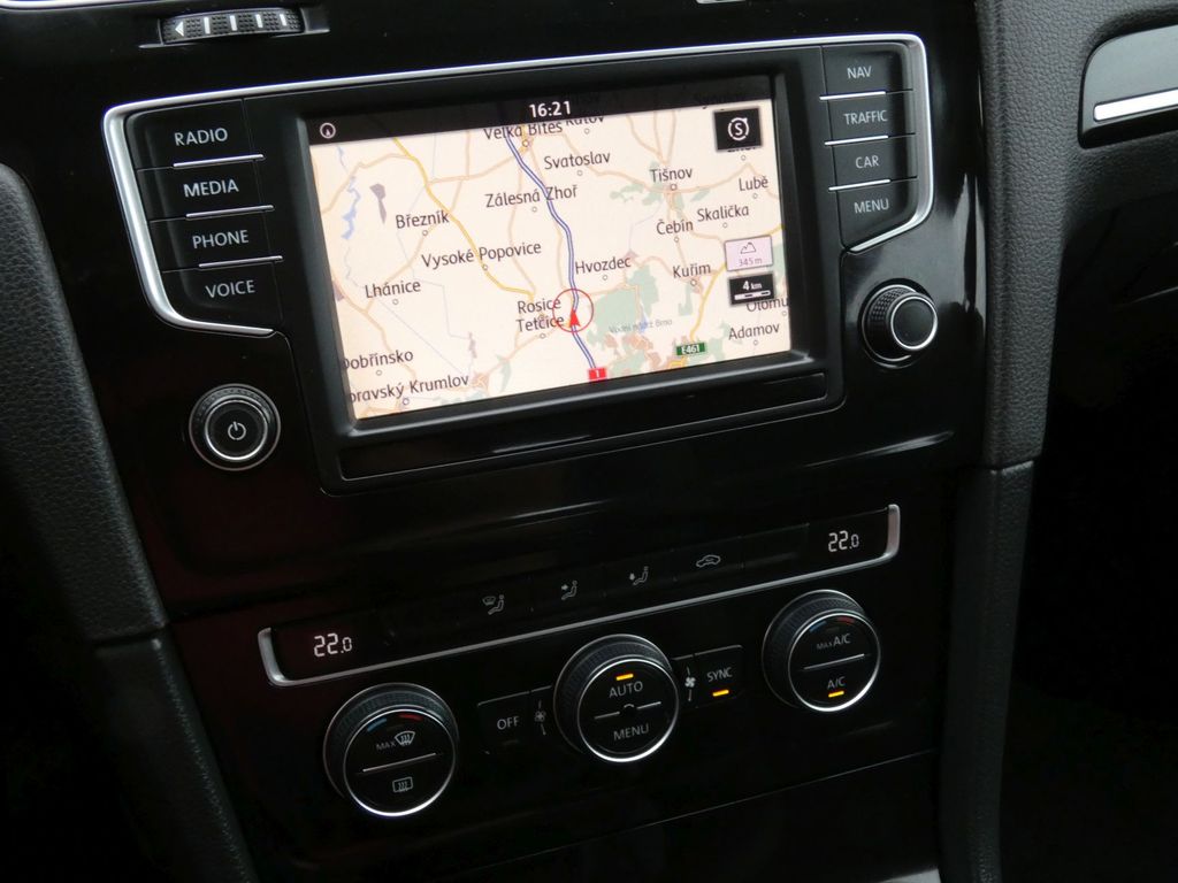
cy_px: 442
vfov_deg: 36.8
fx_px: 1327
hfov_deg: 47.9
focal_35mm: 39
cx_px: 589
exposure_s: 1/80
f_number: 5.6
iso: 500
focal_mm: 7.1
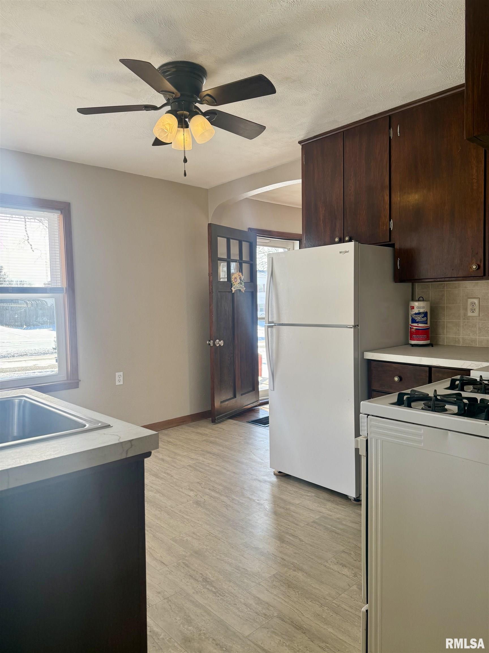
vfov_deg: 71.6
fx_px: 452
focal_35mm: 24
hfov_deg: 56.8
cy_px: 326
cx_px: 244
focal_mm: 6.76
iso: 100
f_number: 1.78
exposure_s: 1/377
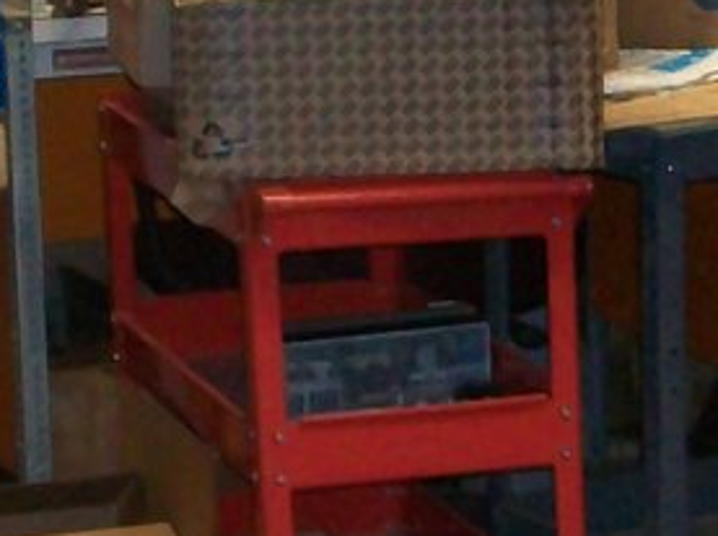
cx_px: 605
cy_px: 92
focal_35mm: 186
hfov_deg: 10.6
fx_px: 3853
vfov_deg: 7.9
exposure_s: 1/60
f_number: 2.8
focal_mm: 5.7
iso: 160
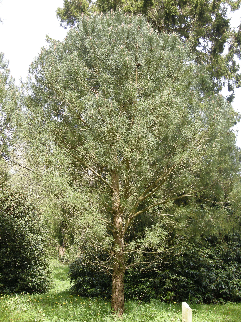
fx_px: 325
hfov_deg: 40.7
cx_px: 120
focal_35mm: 35
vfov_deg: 52.6
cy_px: 161
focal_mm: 7.5
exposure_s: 1/99
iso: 64
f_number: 3.8
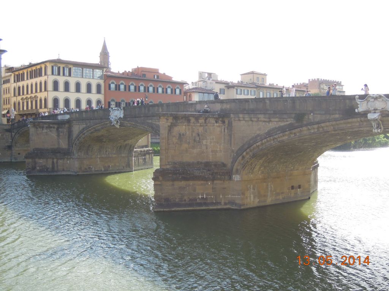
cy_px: 146
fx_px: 450
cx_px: 194
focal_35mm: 40
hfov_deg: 46.8
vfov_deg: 36.0
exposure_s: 1/640
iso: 160
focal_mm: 7.2
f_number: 2.6
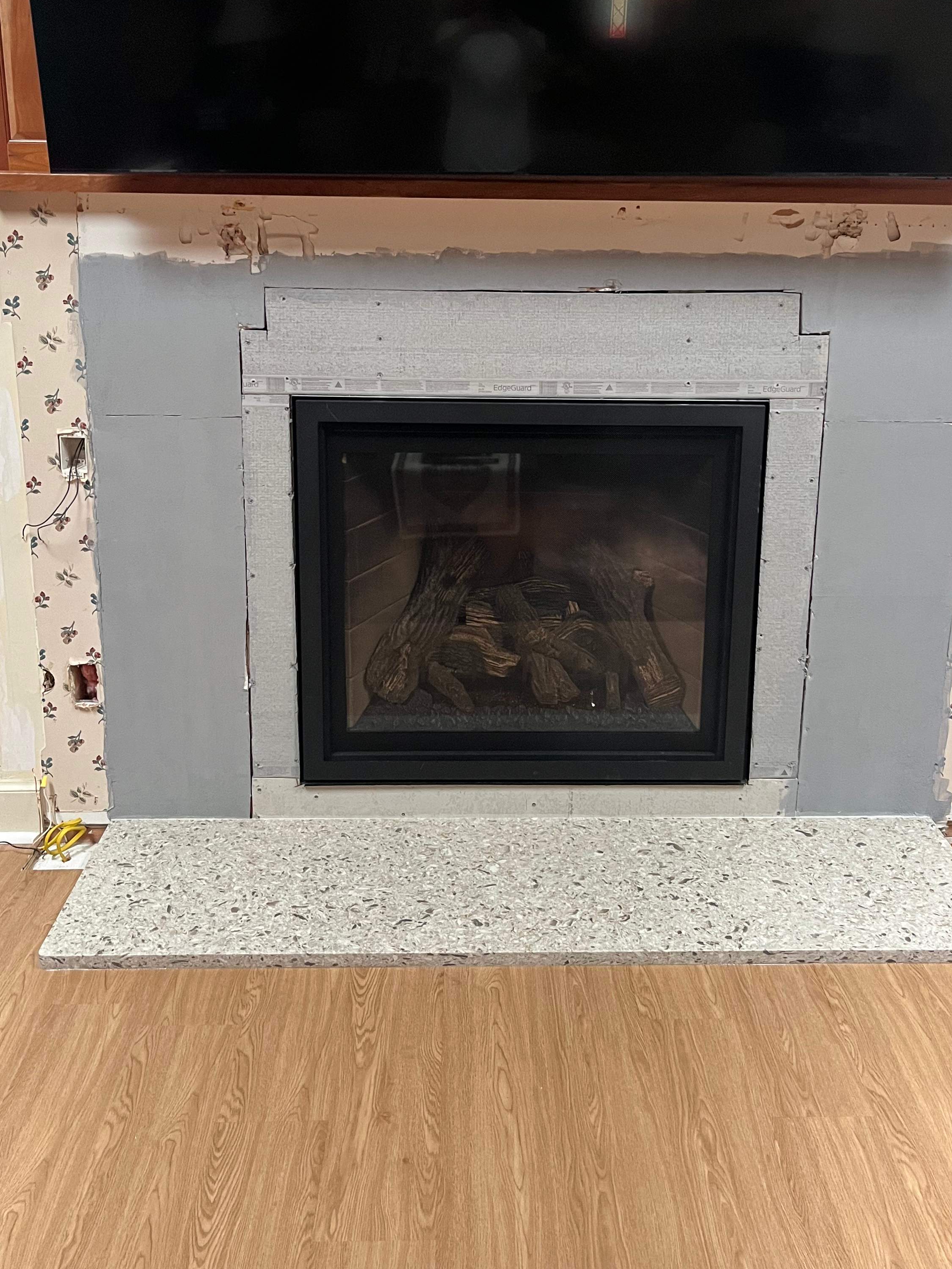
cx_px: 512
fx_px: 1284
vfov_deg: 52.1
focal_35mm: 35
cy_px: 483
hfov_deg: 40.7
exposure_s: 1/40
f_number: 1.6
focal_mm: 5.1
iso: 400
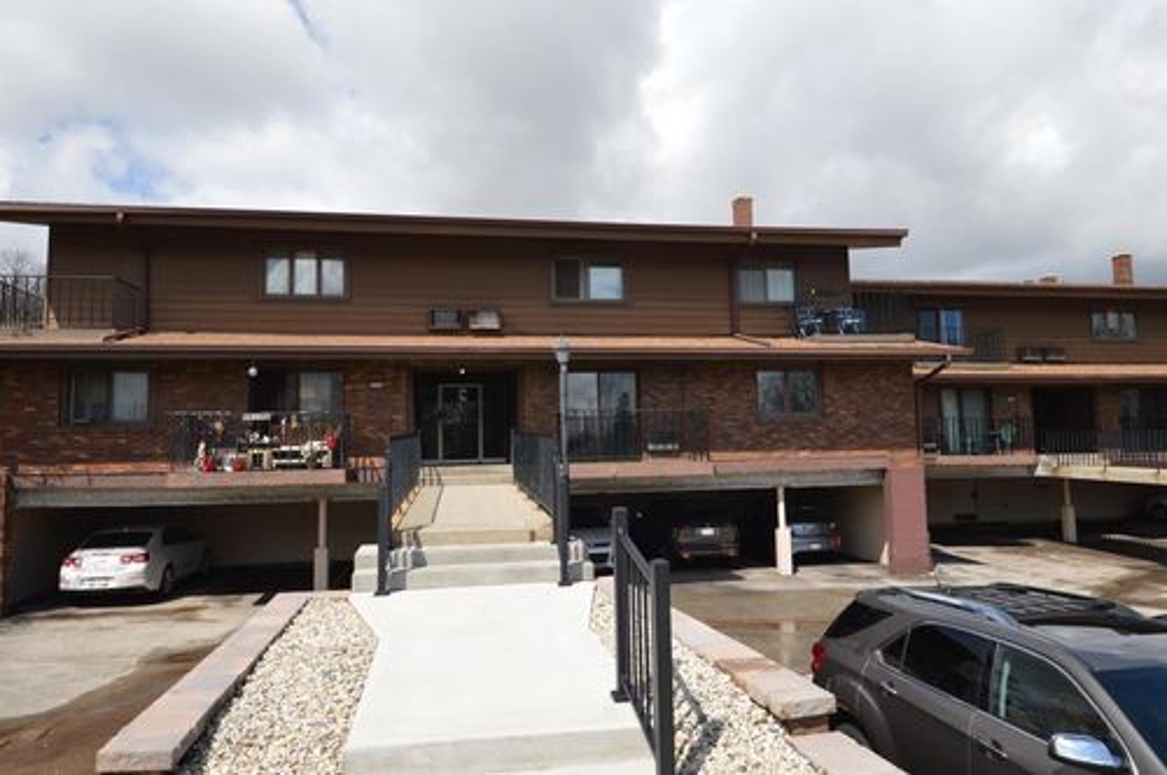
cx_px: 584
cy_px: 388
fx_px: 728
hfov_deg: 77.4
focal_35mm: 22
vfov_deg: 56.0
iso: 100
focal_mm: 15
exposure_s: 1/200
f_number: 9
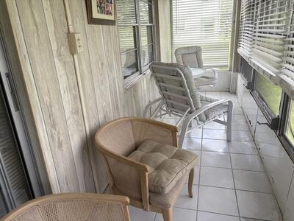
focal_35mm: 26
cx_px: 147
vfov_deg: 53.1
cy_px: 110
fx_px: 221
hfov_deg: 67.3
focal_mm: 5.96
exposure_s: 1/373
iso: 50
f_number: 1.6
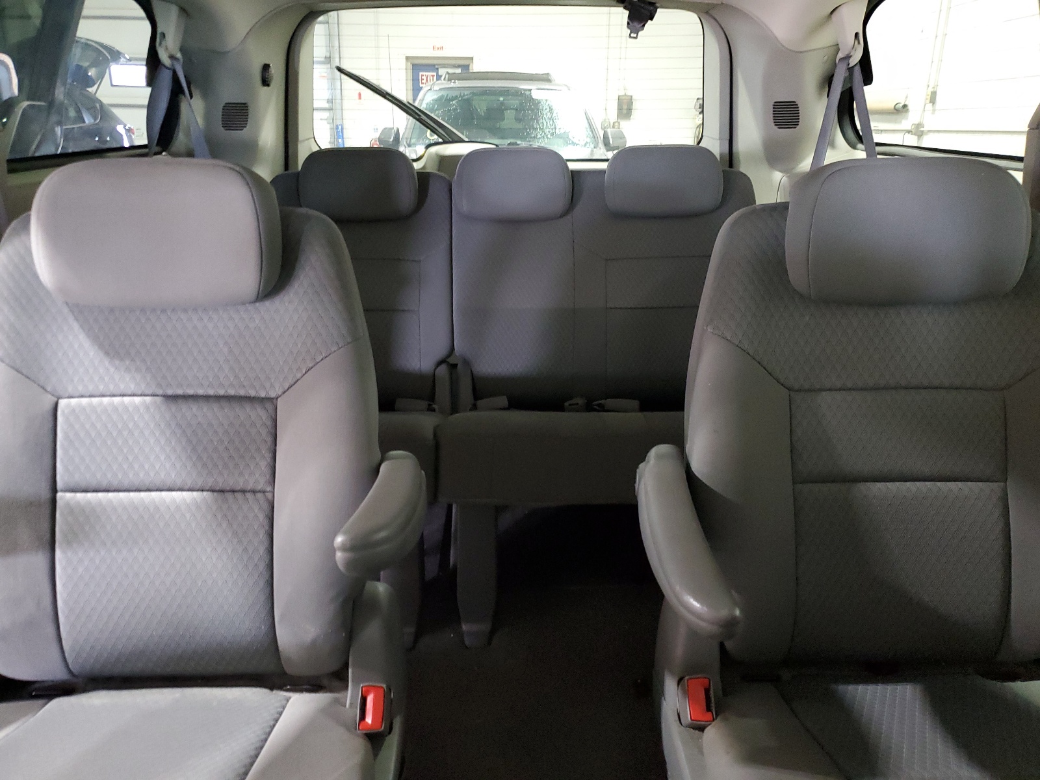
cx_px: 520
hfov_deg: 67.3
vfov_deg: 53.1
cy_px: 390
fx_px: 781
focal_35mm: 26
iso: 378
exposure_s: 1/15
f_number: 1.5
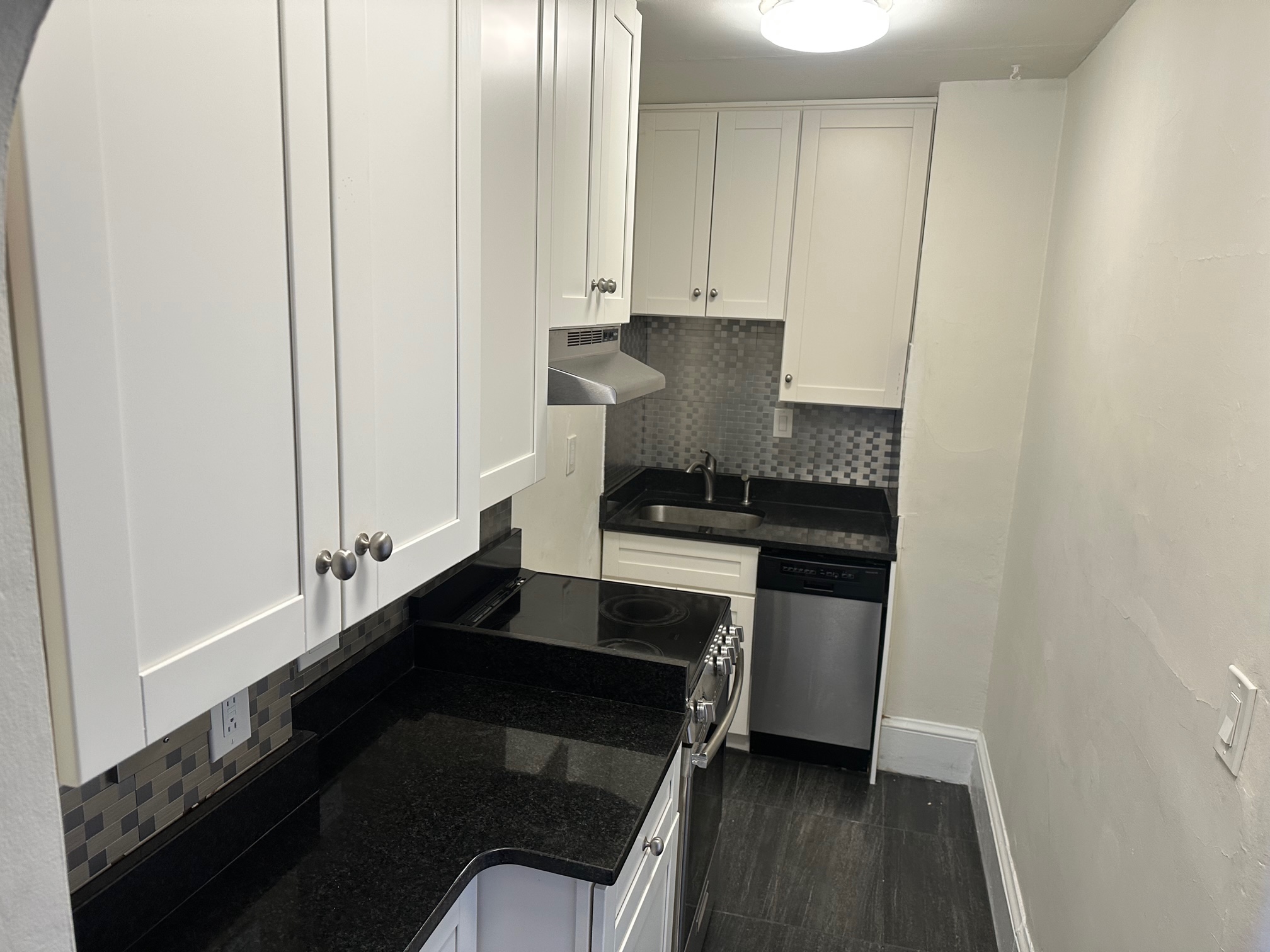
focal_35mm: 24
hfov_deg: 71.6
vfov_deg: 56.8
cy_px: 476
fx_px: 881
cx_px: 635
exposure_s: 1/120
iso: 160
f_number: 1.78
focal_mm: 6.86
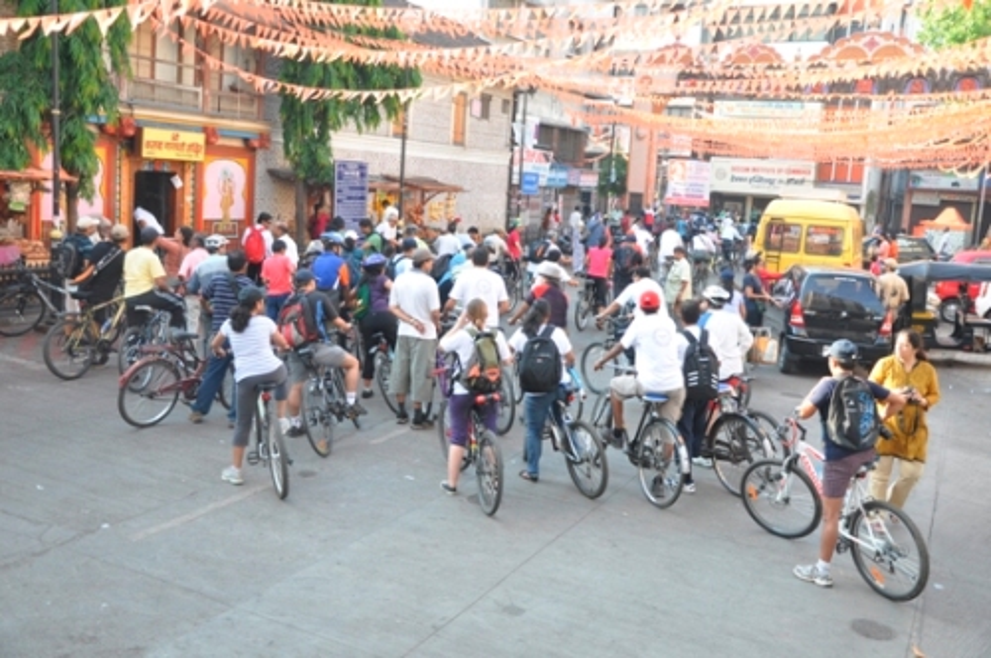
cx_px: 496
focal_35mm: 36
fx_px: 990
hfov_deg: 53.2
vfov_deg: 36.8
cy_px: 329
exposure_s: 1/125
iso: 400
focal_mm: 24
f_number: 5.6
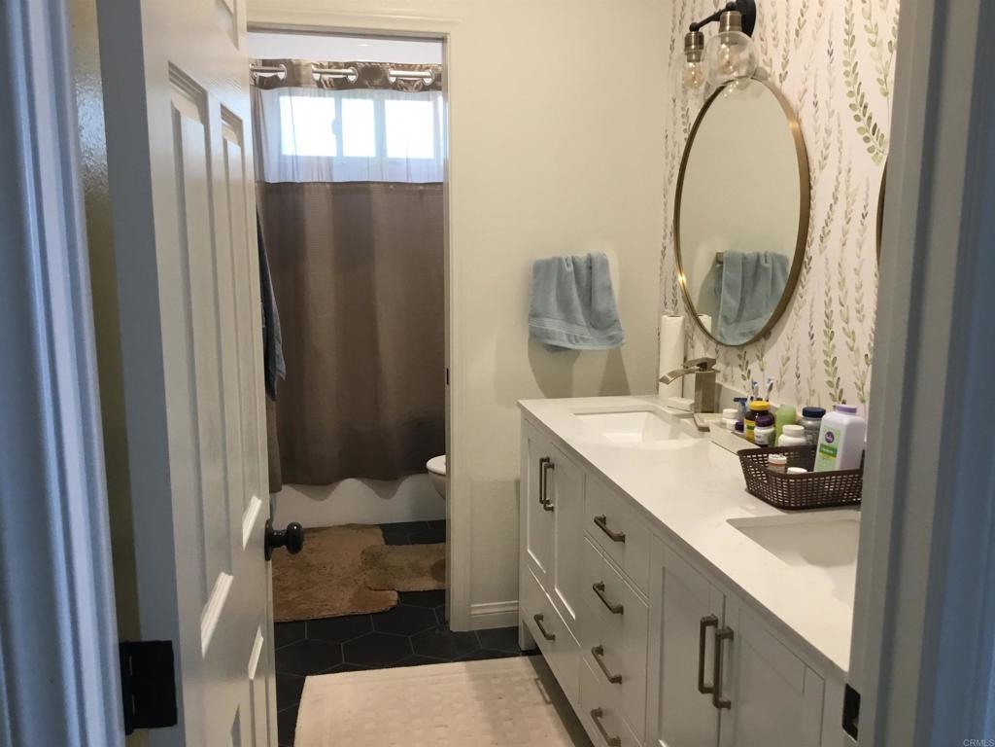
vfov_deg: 45.4
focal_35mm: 31
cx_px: 498
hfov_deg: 58.4
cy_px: 374
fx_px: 891
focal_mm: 3.3
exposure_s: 1/30
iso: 80
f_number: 2.4
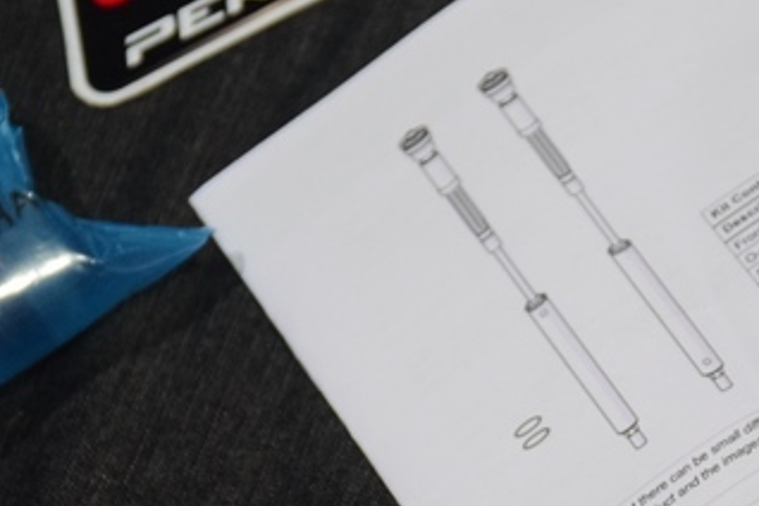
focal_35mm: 219
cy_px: 350
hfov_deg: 9.4
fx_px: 4617
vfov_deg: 6.3
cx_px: 575
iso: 1600
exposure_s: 1/40
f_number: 4
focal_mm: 58
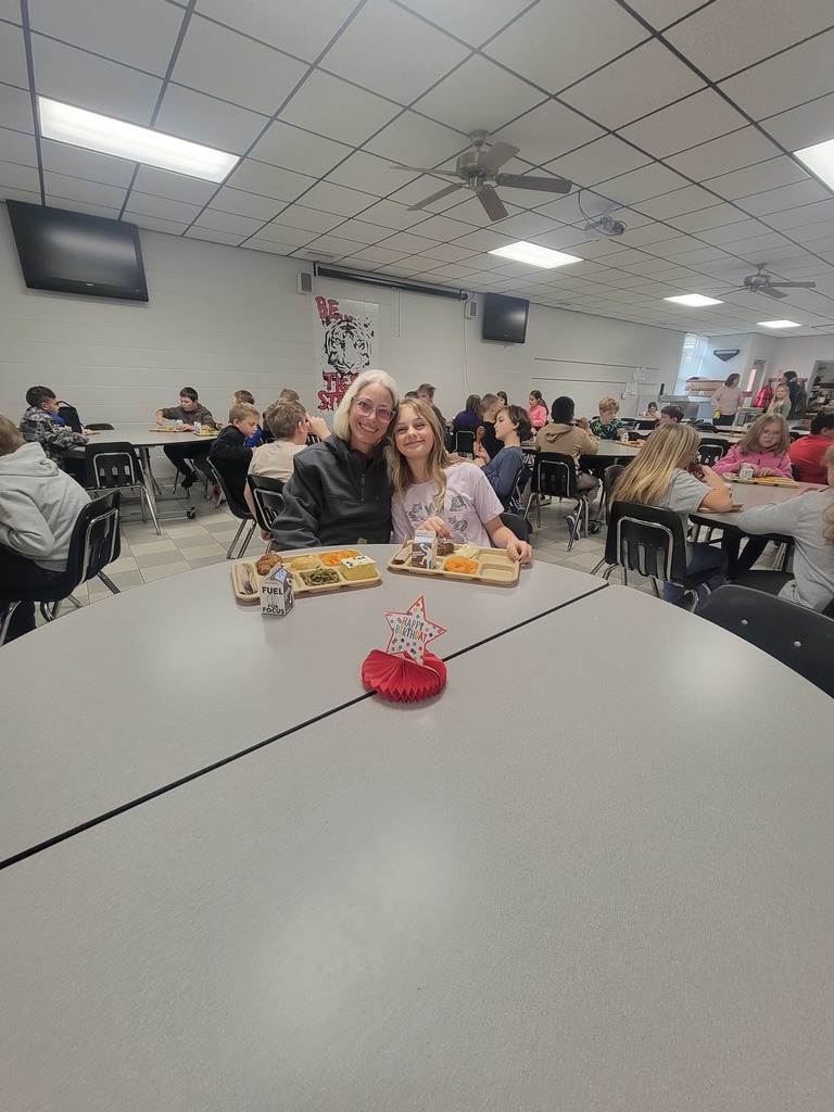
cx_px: 417
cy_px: 556
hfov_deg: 89.9
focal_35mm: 13
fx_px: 418
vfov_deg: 106.2
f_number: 2.2
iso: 160
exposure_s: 1/60
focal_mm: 2.2
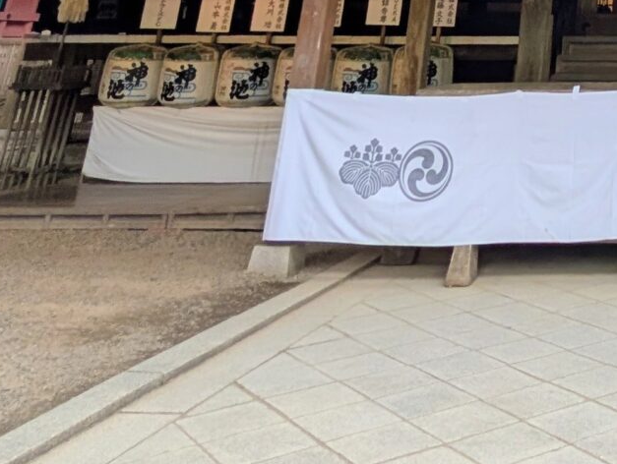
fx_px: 875
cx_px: 747
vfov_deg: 21.1
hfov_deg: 32.1
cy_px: -350
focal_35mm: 49
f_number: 1.7
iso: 56
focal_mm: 2.02
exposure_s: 1/85.3
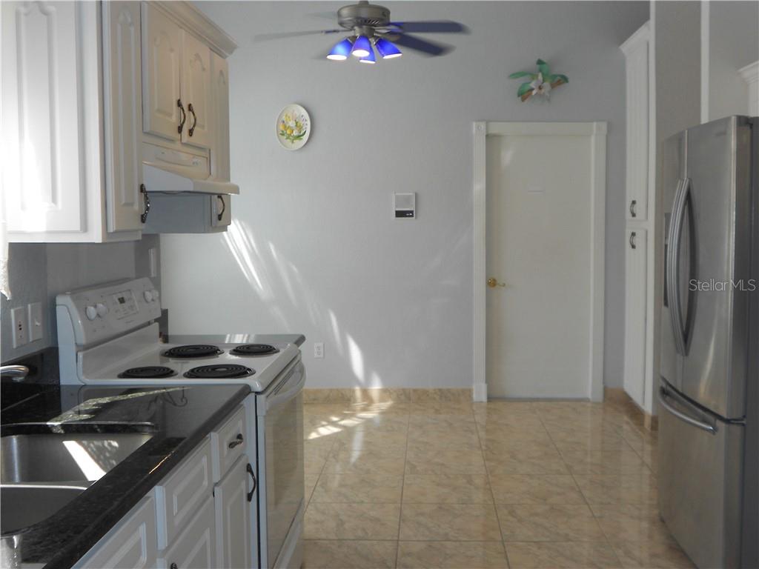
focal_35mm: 37
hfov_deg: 50.1
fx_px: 811
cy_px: 284
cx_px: 380
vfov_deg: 38.7
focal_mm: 6.7
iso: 80
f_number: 3.9
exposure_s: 1/80
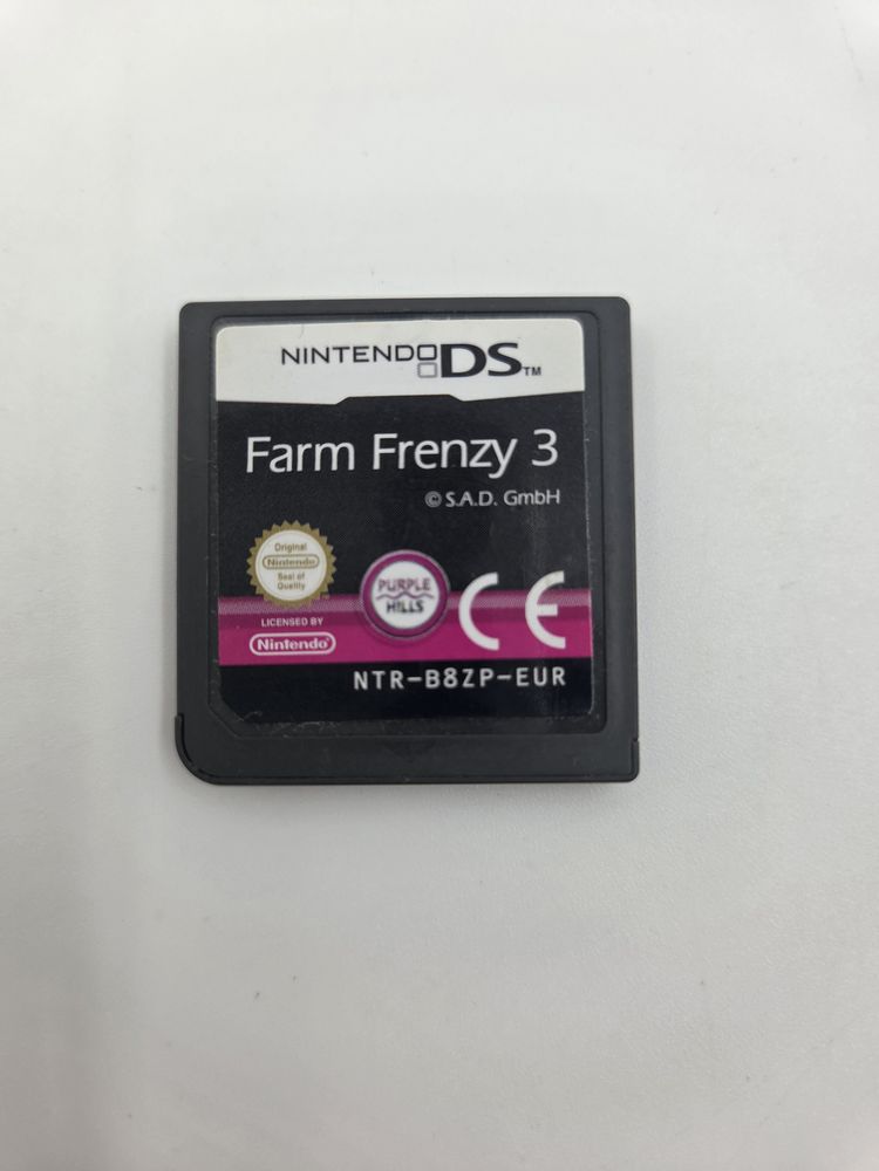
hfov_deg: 58.9
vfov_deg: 73.9
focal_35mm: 23
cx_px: 440
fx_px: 779
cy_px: 586
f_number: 1.8
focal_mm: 5.4
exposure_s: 1/182
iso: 40
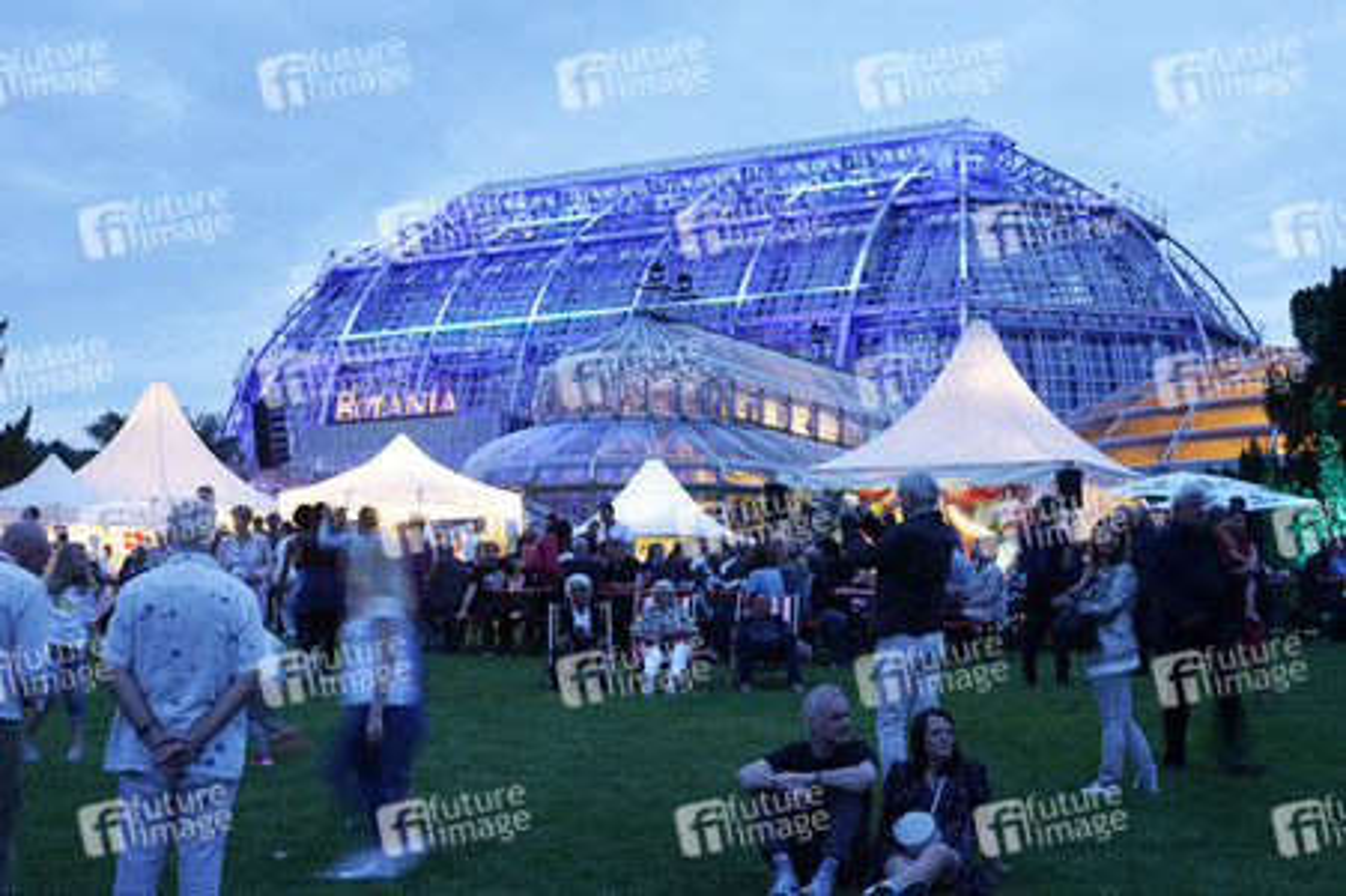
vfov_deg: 23.0
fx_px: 2204
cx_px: 673
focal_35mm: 59
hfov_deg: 34.0
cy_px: 448
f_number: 6.3
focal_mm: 59
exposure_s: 1/8
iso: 800
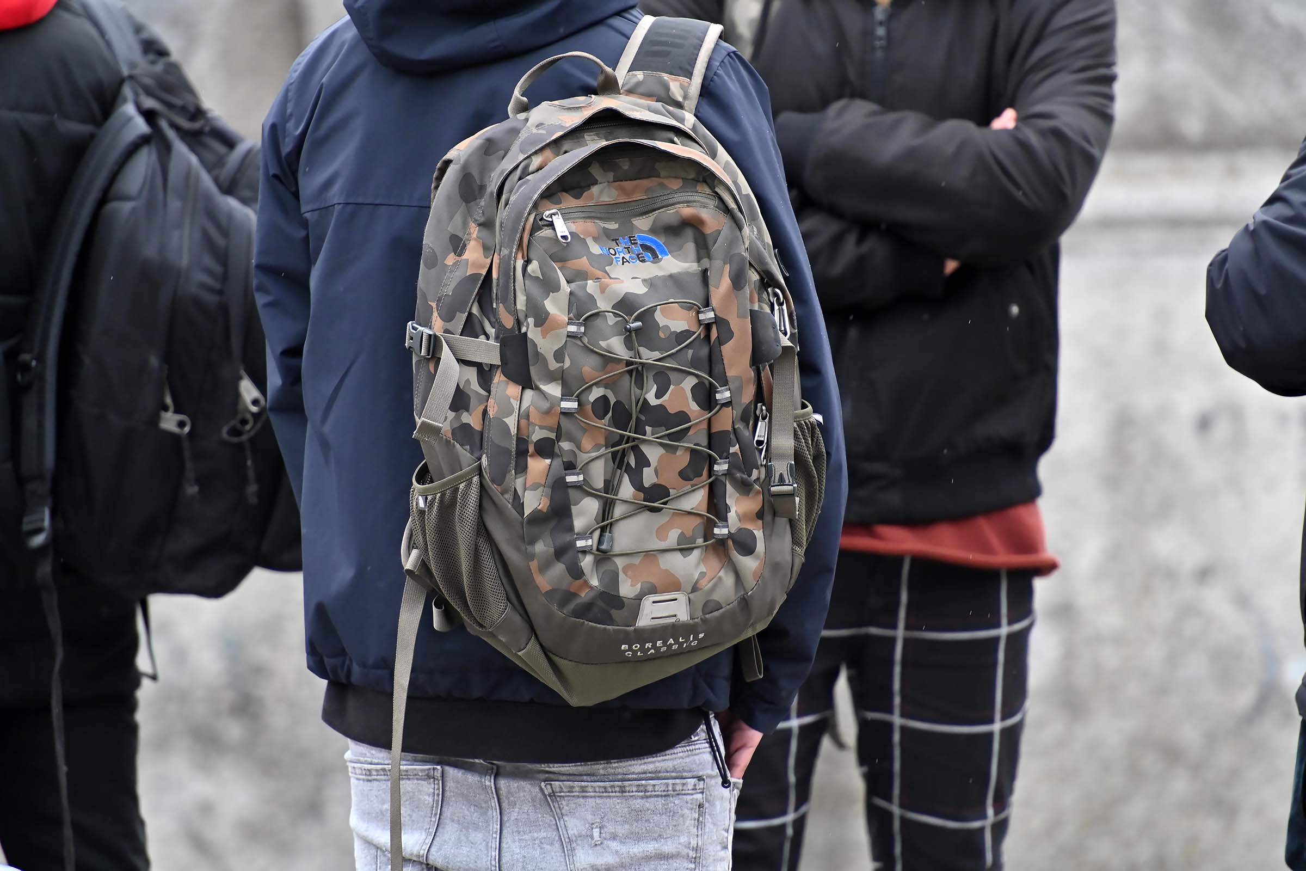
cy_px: 436
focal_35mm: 400
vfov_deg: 3.4
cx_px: 653
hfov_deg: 5.2
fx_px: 14510
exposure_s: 1/640
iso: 1600
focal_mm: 400
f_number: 5.6
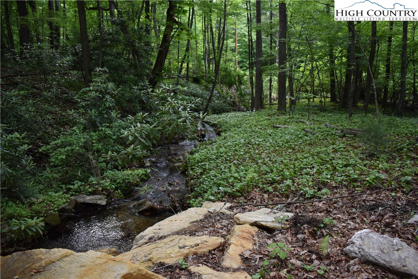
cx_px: 209
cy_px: 140
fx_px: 313
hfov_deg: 67.4
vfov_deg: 47.9
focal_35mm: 27
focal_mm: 18
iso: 720
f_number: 3.5
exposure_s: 1/250
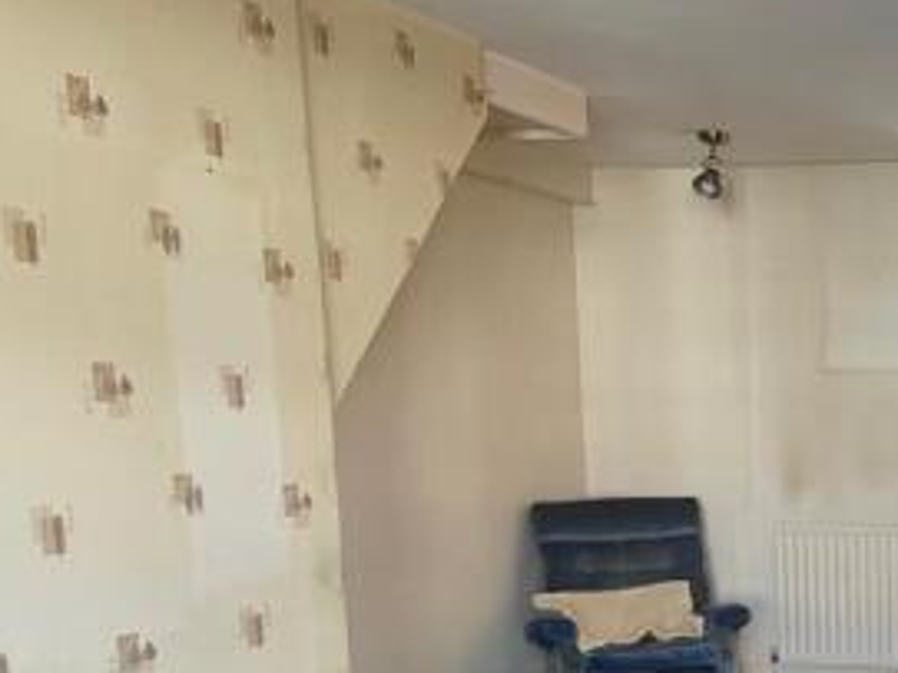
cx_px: 959
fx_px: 1452
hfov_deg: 31.0
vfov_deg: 25.1
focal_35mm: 56
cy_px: 635
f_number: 1.6
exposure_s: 1/78
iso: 125
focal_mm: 4.2
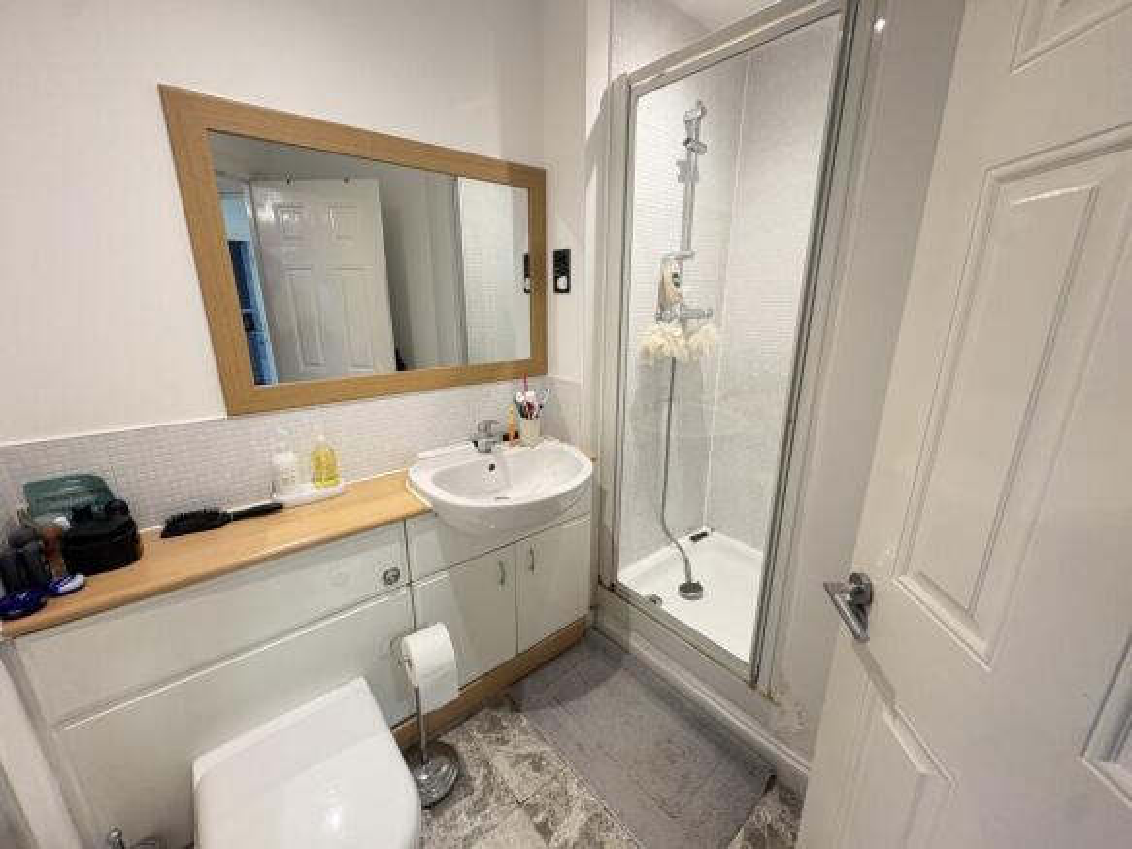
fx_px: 458
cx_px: 566
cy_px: 424
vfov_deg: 85.7
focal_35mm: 14
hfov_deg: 102.1
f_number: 2.2
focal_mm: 2.22
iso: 200
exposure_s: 1/50
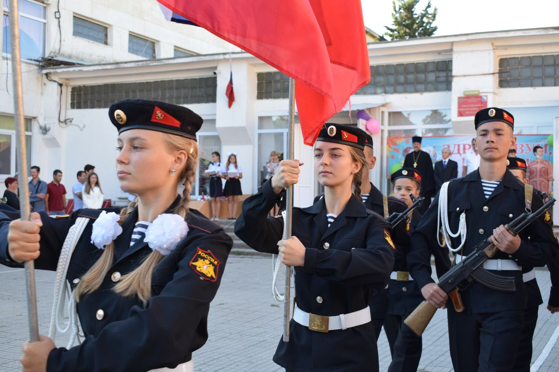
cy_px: 186
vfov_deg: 28.9
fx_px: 722
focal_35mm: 46
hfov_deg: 42.3
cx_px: 280
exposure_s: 1/200
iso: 400
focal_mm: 31
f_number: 7.1
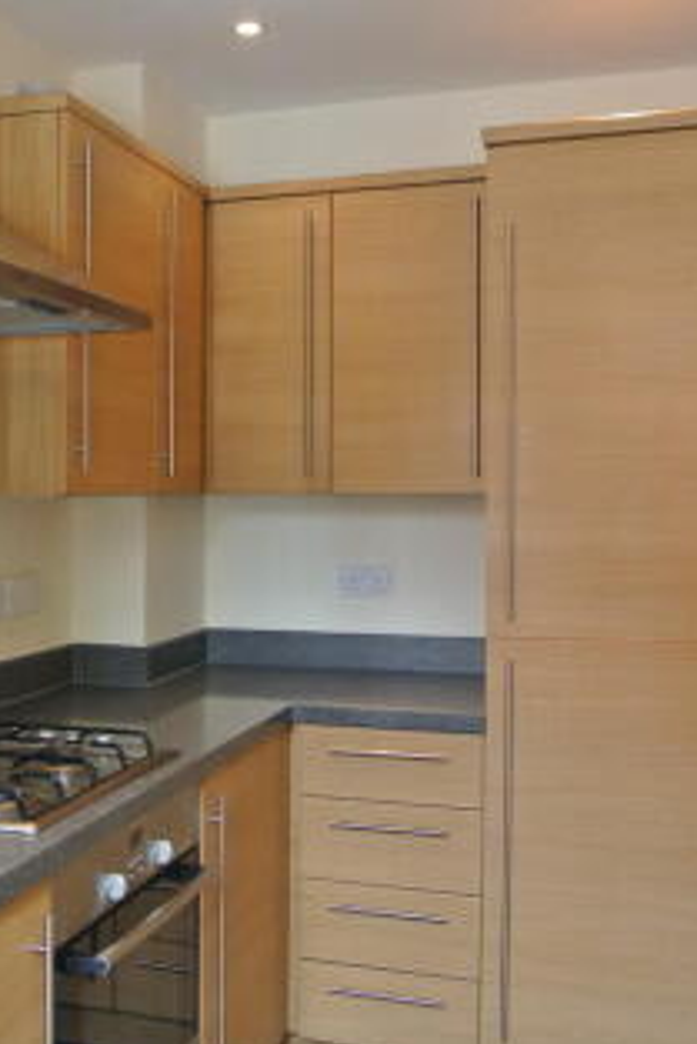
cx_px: 193
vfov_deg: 47.4
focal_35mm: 41
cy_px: 525
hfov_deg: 32.2
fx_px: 1189
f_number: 3.5
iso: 400
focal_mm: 10
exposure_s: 1/60
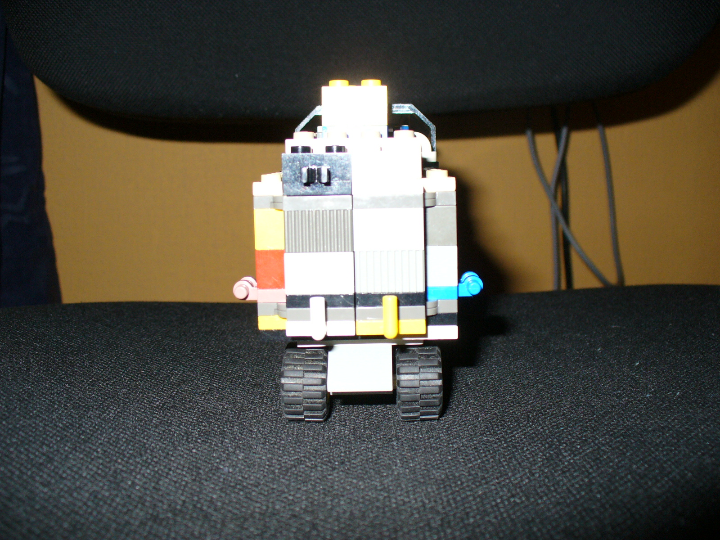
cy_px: 270
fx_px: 770
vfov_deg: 38.7
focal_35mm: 37
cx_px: 360
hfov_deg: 50.1
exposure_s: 1/60
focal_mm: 6.1
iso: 100
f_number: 2.8
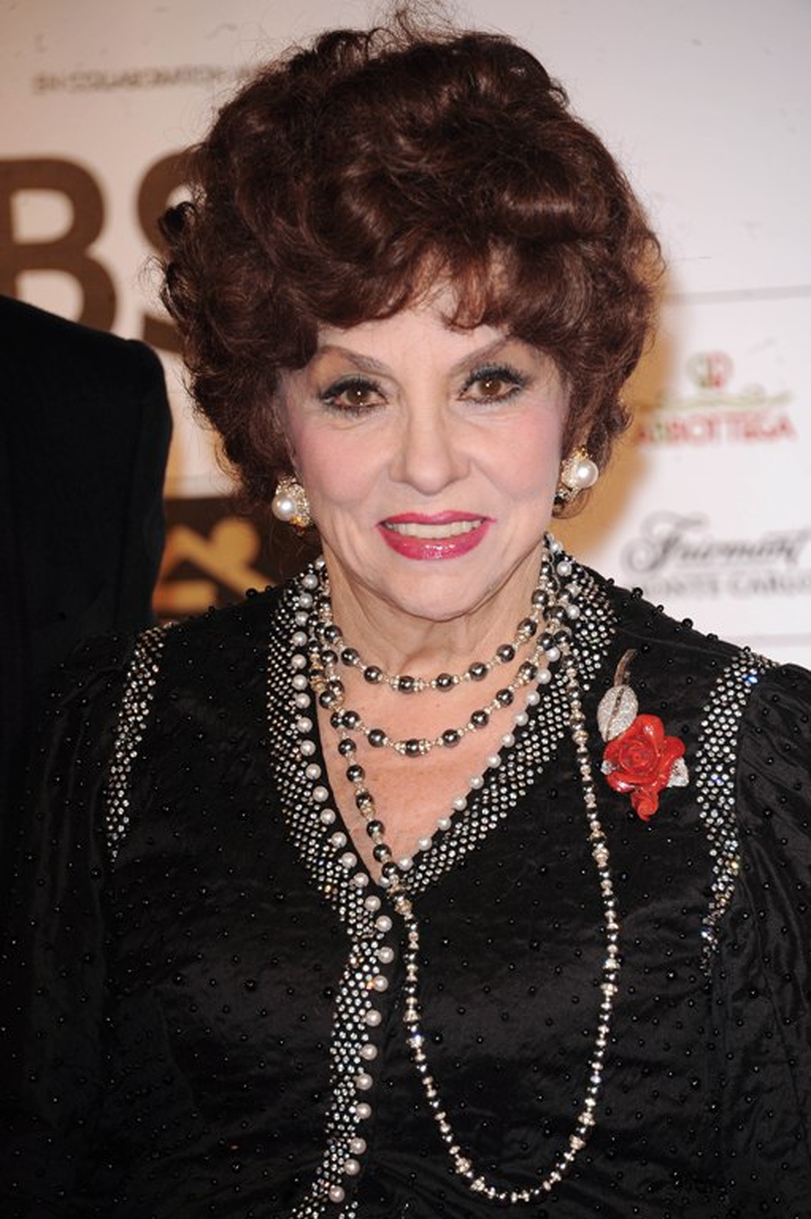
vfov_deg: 6.9
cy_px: 610
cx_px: 406
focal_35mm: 300
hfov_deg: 4.6
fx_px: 10150
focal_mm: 300
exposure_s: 1/400
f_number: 7.1
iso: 800
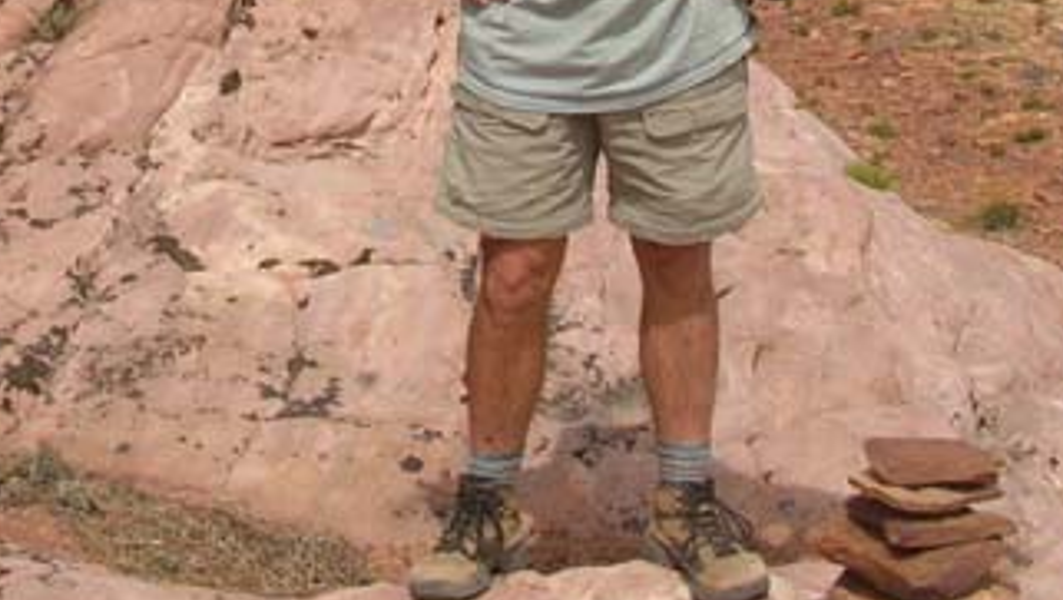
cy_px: -327
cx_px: 318
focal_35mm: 95
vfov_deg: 12.1
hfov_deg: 22.3
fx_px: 2679
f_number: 5.6
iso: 50
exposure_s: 1/360
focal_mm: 5.8
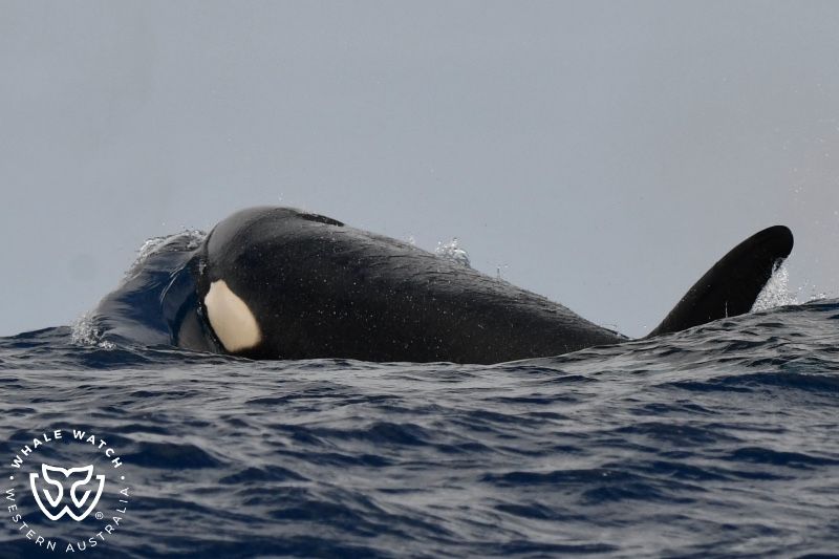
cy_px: 280
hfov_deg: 5.1
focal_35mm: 405
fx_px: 9436
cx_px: 420
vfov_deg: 3.4
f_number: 8
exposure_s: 1/2000
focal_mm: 270
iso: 280
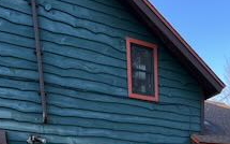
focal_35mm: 41
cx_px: 181
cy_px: 246
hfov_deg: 46.0
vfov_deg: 22.1
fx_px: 257
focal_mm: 1.57
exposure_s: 1/99
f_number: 1.8
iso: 32
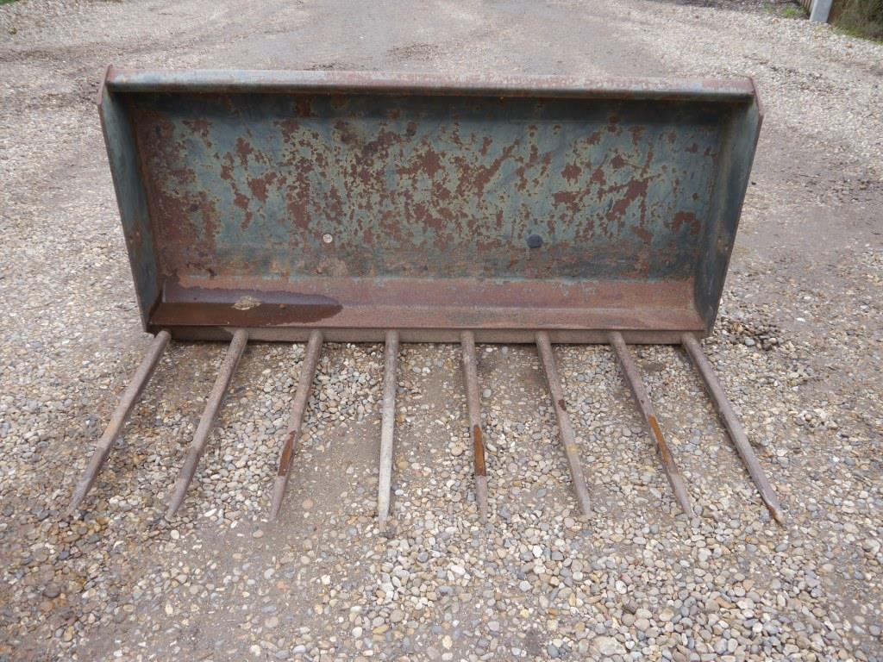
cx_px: 442
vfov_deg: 49.7
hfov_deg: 63.4
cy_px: 331
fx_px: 714
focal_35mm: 28
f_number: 4.5
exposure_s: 1/160
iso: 160
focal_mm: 14
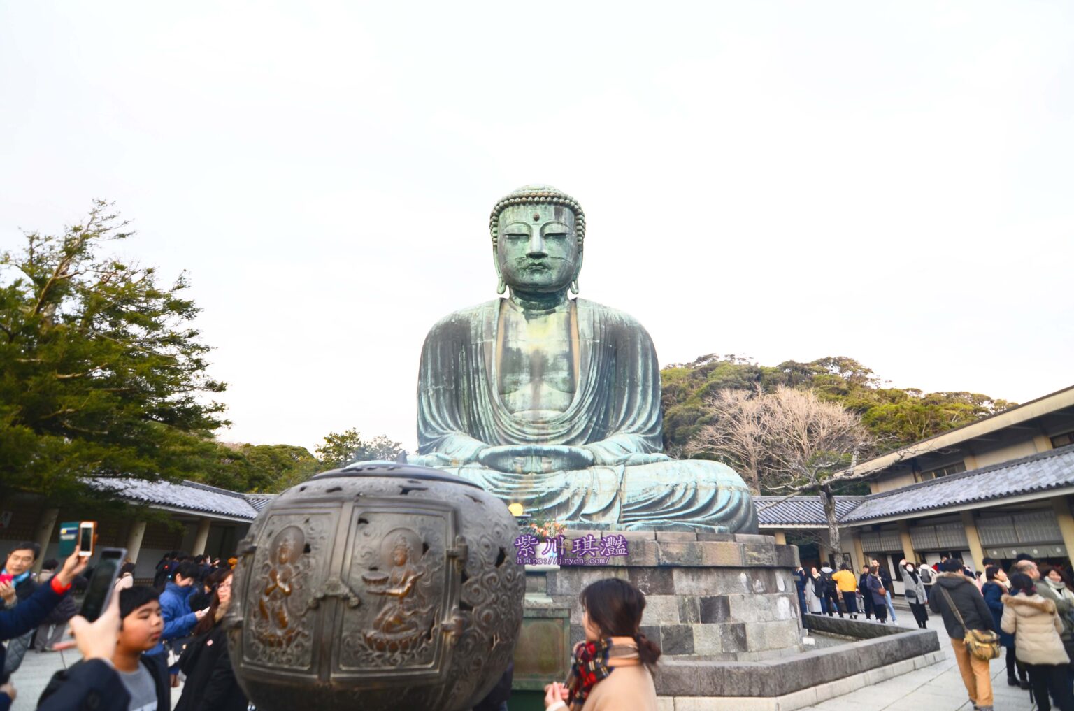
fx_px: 491
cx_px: 537
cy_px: 356
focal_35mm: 16
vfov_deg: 71.8
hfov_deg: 95.1
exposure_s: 1/200
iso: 320
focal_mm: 11
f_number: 3.5
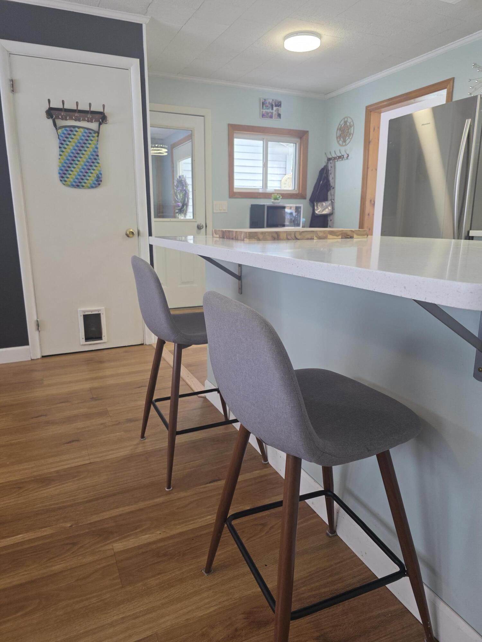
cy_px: 321
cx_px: 241
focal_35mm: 23
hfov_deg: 58.9
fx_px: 427
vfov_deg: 73.9
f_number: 1.7
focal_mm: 6.3
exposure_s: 1/120
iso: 100
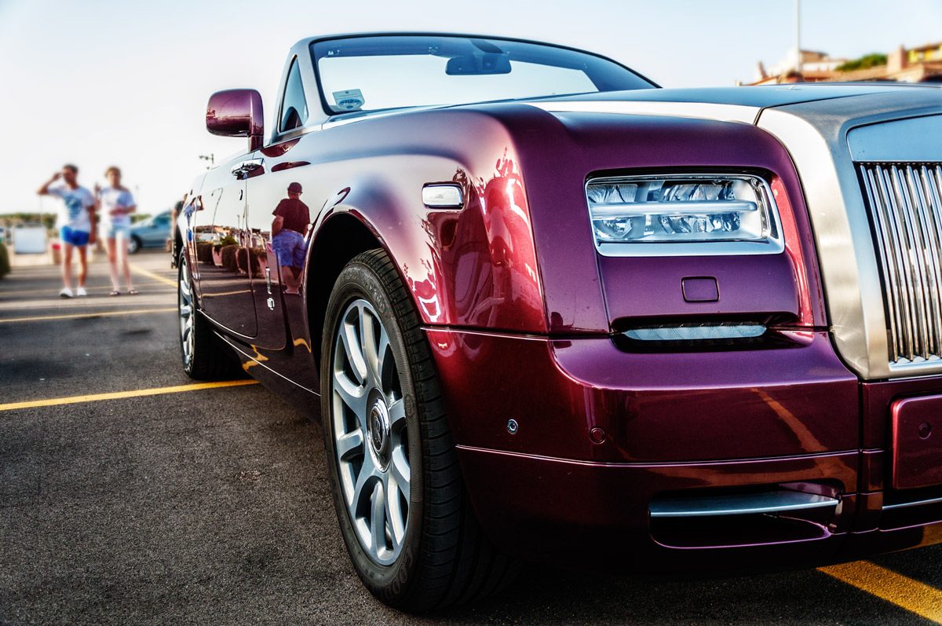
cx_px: 471
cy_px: 313
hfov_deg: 53.2
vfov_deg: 36.8
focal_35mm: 36
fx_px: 941
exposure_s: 1/500
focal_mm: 24
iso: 400
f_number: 3.8
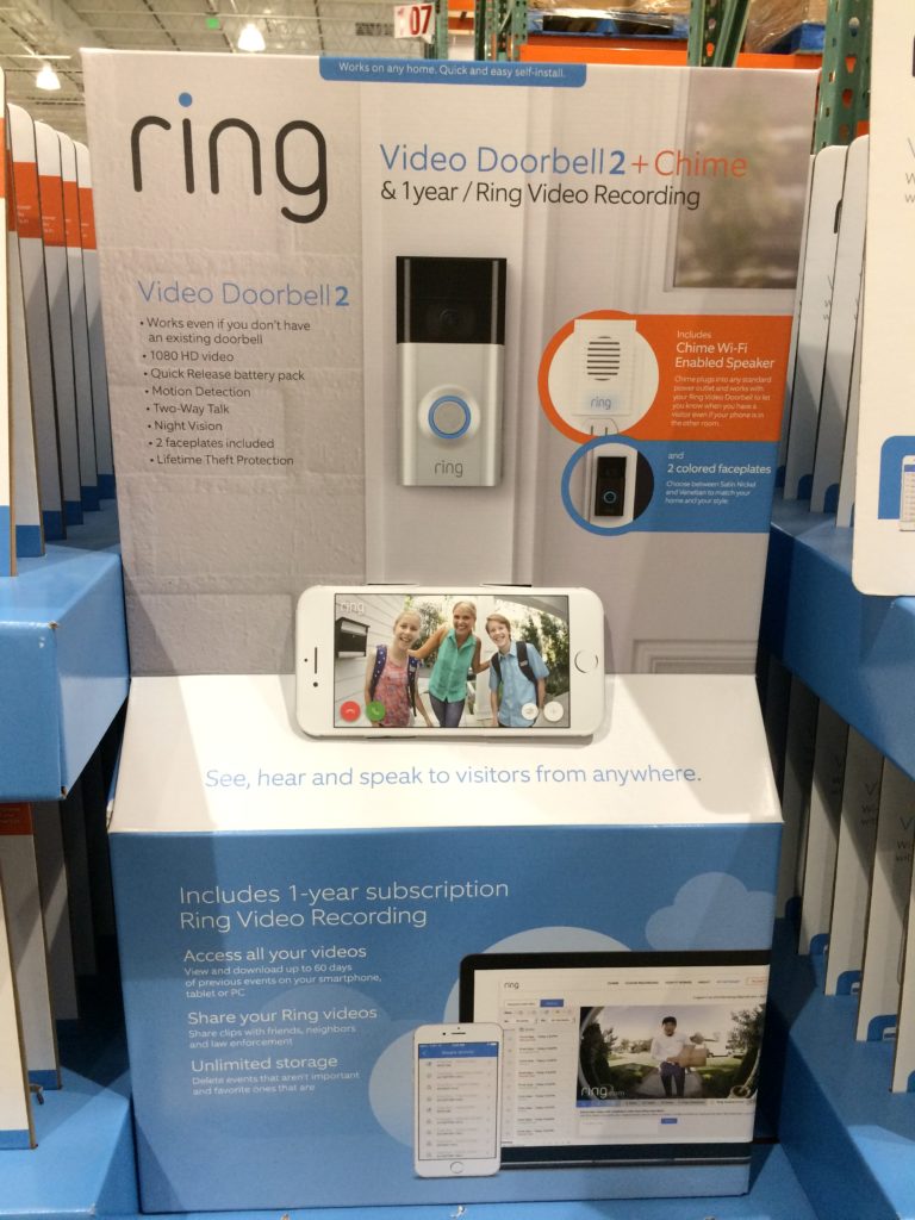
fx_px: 1022
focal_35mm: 29
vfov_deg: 61.7
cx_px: 458
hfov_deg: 48.2
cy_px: 610
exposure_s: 1/33
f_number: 2.2
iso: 80
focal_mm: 4.15
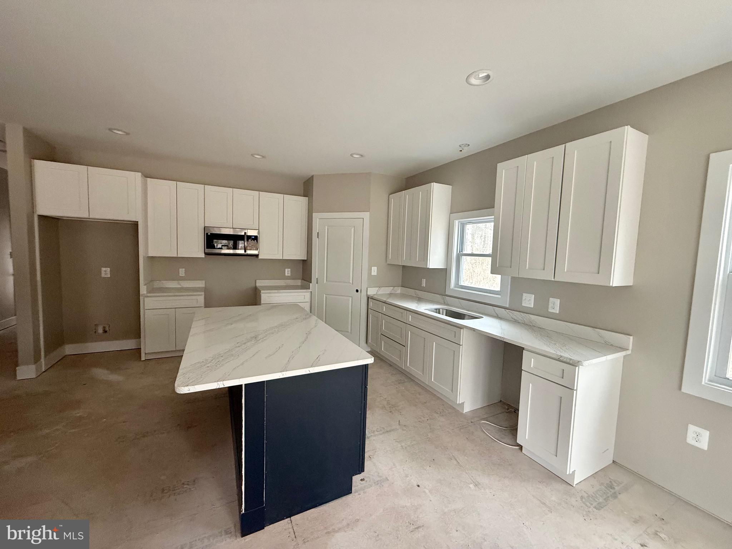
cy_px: 274
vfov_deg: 85.7
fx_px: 296
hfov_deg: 102.1
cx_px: 366
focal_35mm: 14
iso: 320
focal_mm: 2.22
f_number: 2.2
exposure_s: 1/99
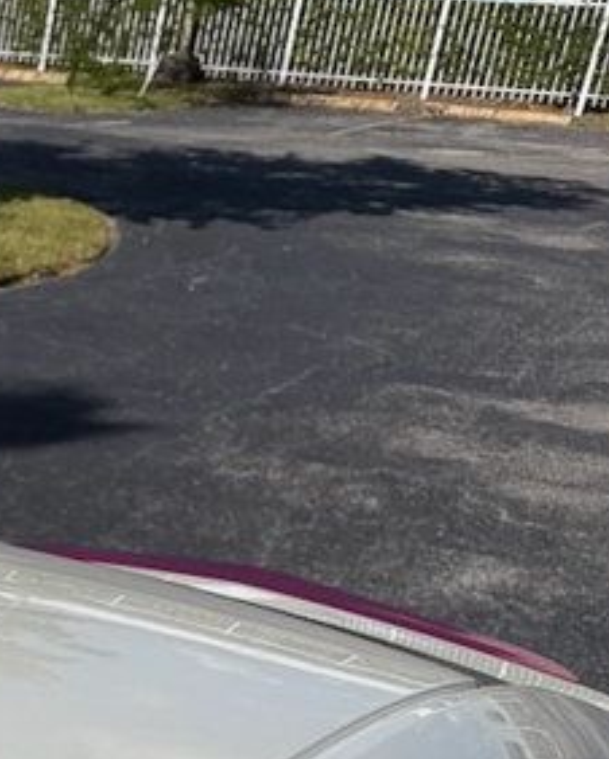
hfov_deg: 14.6
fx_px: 1913
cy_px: 915
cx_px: -644
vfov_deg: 20.9
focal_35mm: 85
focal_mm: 6.76
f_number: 1.78
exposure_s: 1/17544
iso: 80
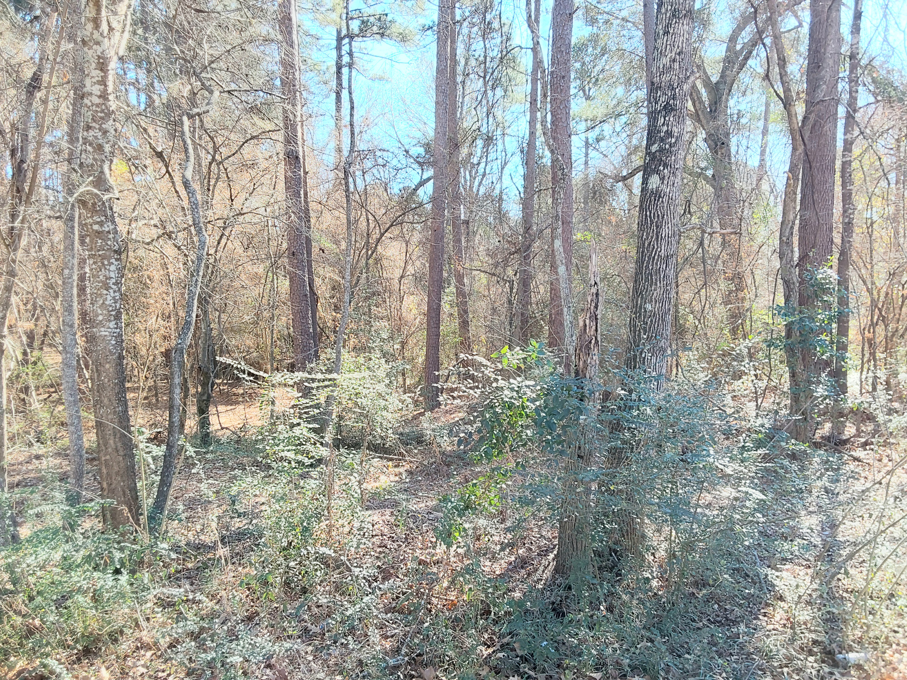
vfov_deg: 49.7
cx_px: 454
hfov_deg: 63.4
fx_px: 734
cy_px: 340
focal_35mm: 28
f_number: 1.9
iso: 50
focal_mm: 2.91
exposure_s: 1/169
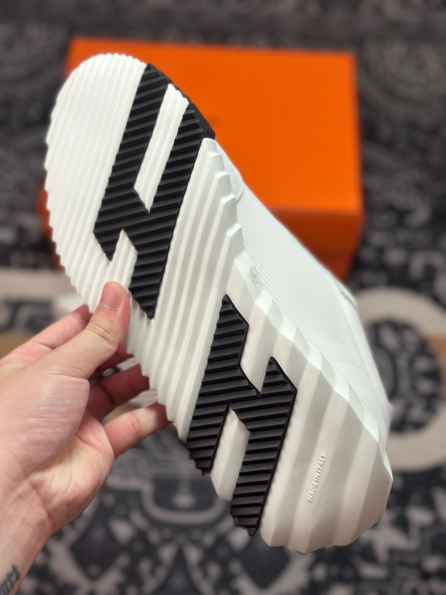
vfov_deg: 39.7
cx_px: 223
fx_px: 825
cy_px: 298
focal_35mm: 48
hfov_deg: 30.3
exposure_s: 1/1357
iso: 80
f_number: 1.78
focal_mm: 6.86
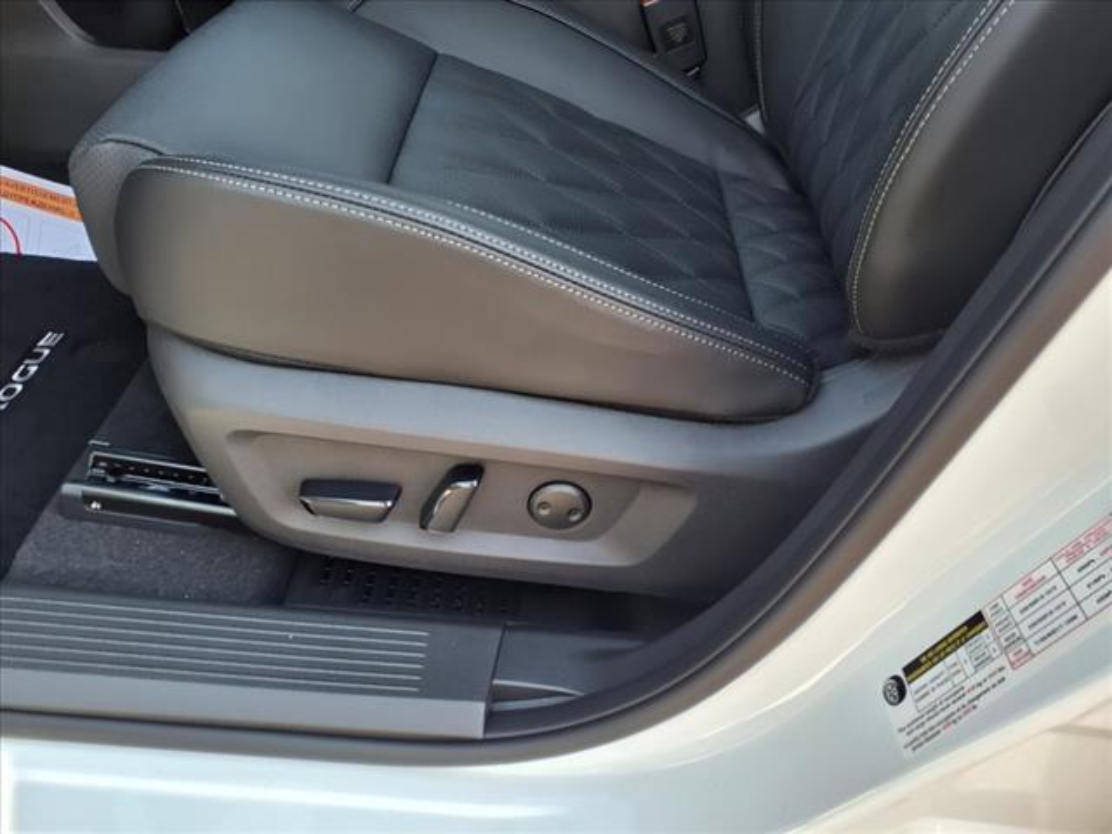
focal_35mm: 27
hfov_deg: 65.3
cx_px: 556
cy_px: 417
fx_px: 867
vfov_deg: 51.4
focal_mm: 3.58
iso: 40
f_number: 1.9
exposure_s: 1/213
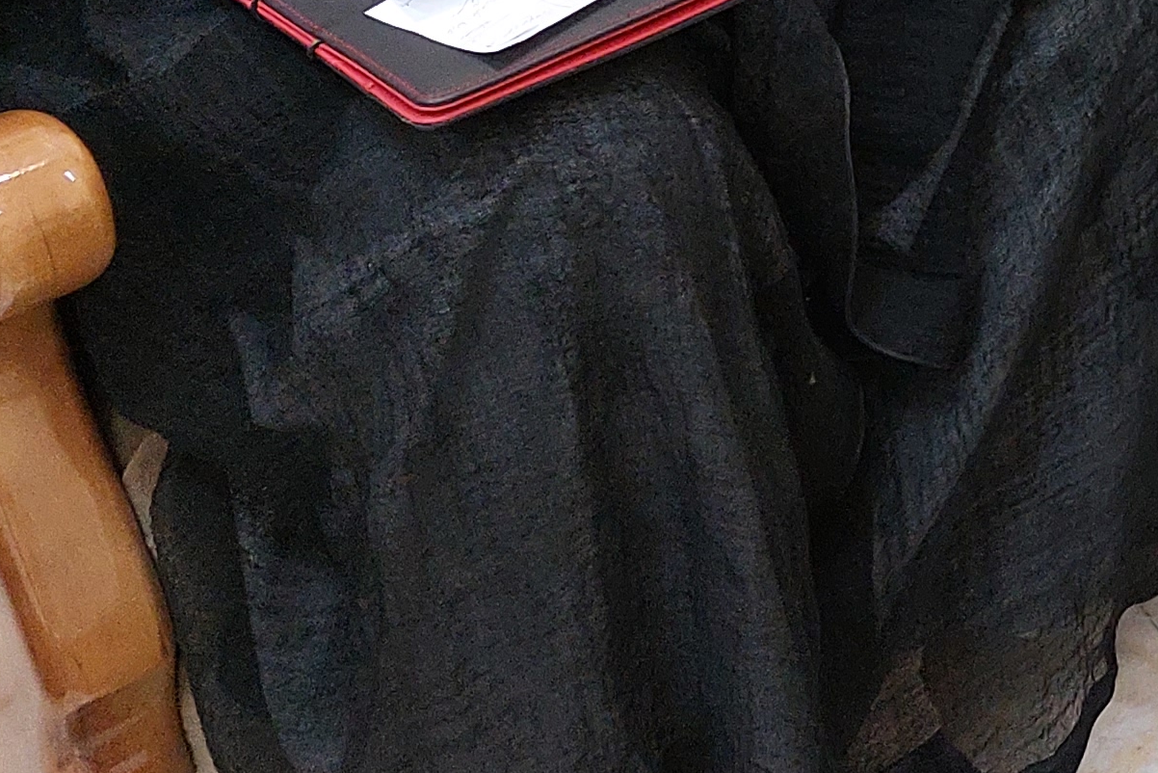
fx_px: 3089
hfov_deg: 18.8
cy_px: -452
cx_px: 1722
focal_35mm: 96
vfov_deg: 13.3
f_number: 1.8
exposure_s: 1/50
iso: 320
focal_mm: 5.23
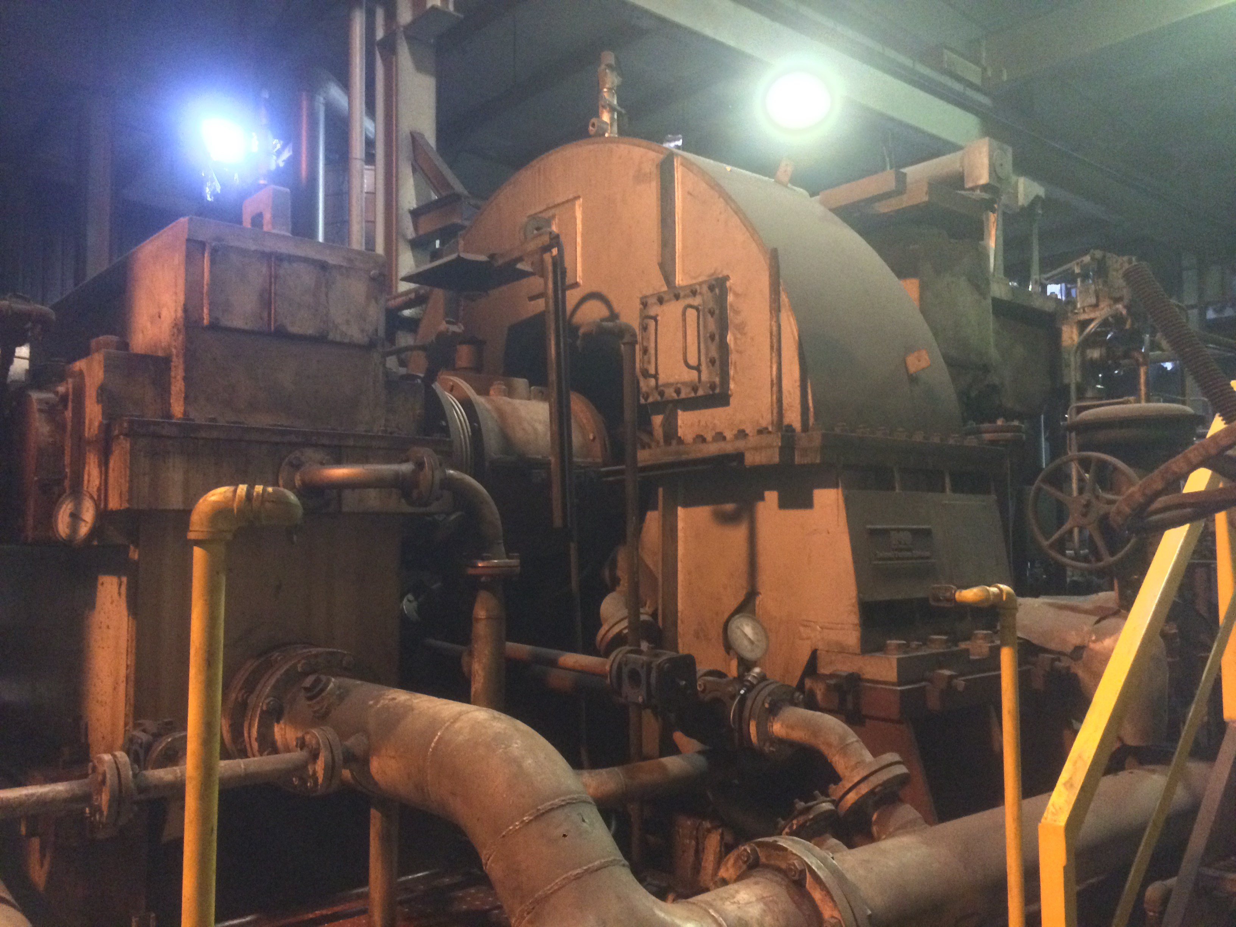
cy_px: 464
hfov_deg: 61.7
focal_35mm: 29
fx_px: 1035
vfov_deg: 48.2
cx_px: 618
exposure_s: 1/15
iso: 500
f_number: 2.2
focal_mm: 4.15
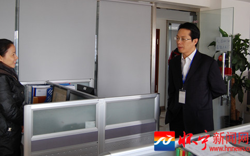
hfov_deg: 46.9
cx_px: 101
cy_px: 57
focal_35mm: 42
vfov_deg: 30.4
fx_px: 286
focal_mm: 22
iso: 400
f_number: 4.5
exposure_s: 1/80
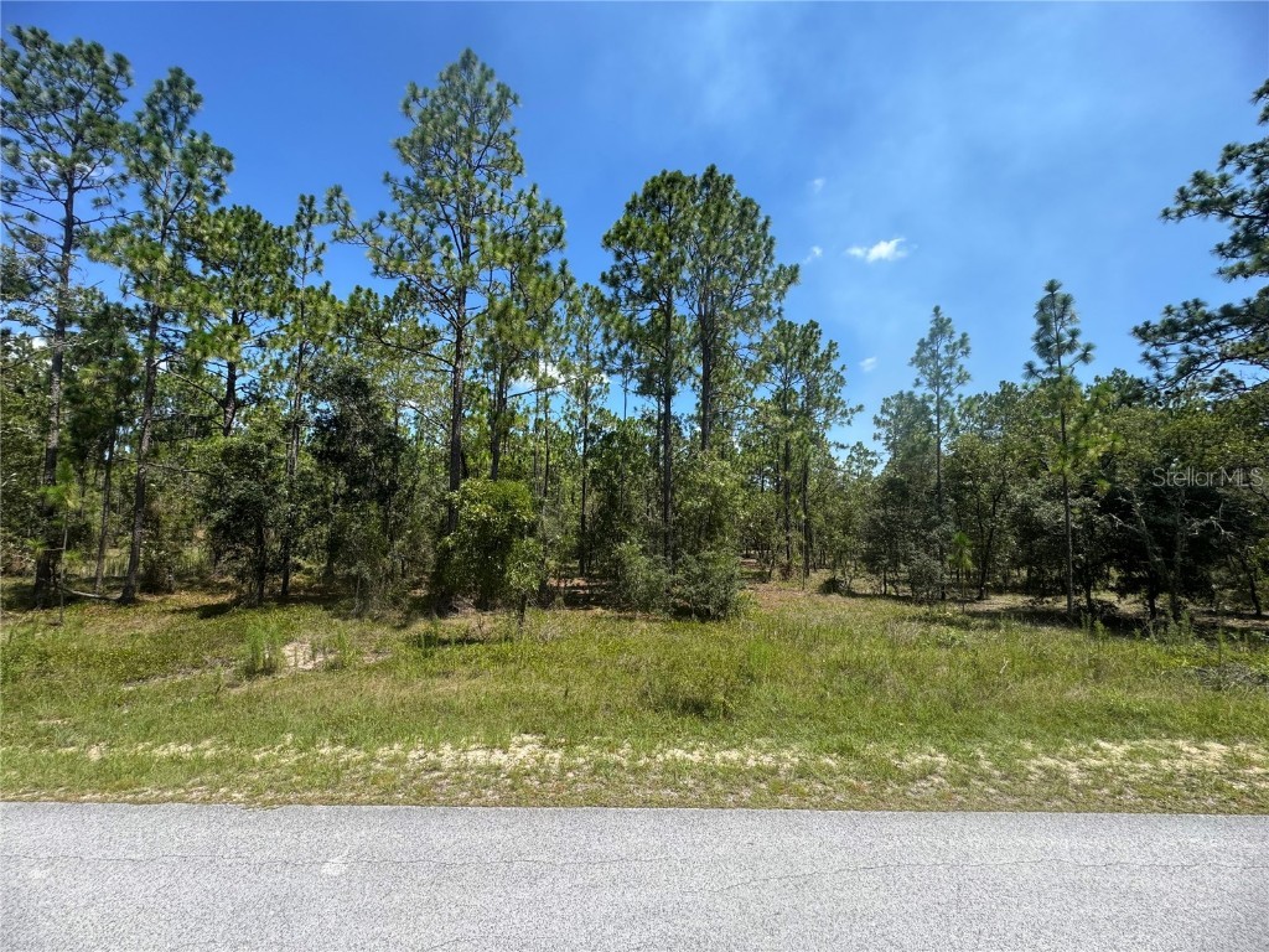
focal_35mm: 14
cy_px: 476
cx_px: 634
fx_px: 513
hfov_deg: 102.1
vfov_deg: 85.7
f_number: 2.2
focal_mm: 2.22
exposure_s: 1/821
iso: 40
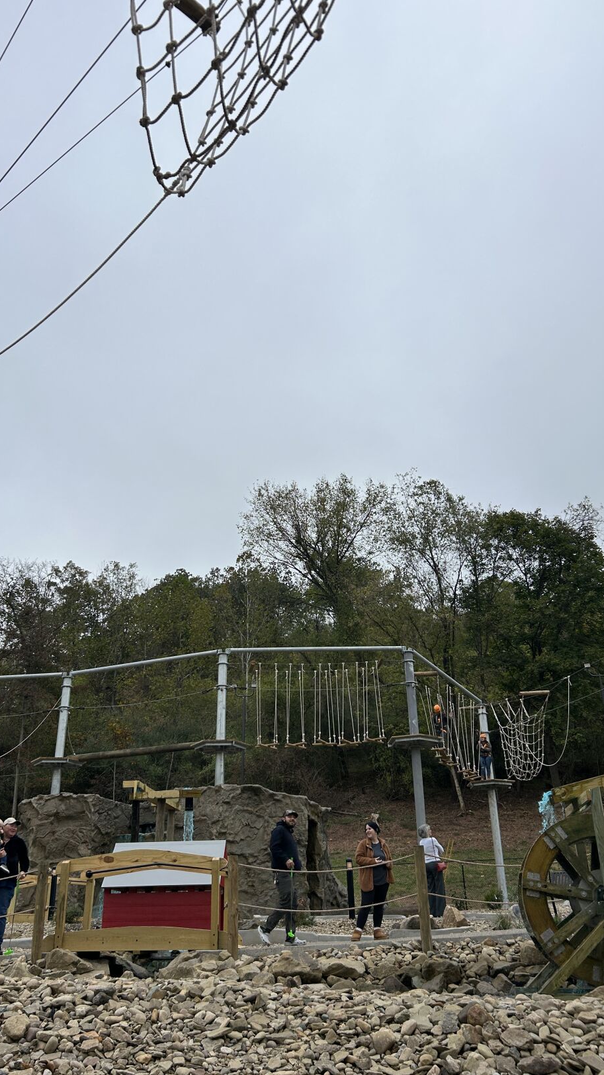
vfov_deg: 66.1
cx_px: 279
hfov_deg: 40.1
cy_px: 539
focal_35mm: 29
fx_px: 826
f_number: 1.5
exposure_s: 1/4630
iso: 50
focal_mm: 5.7
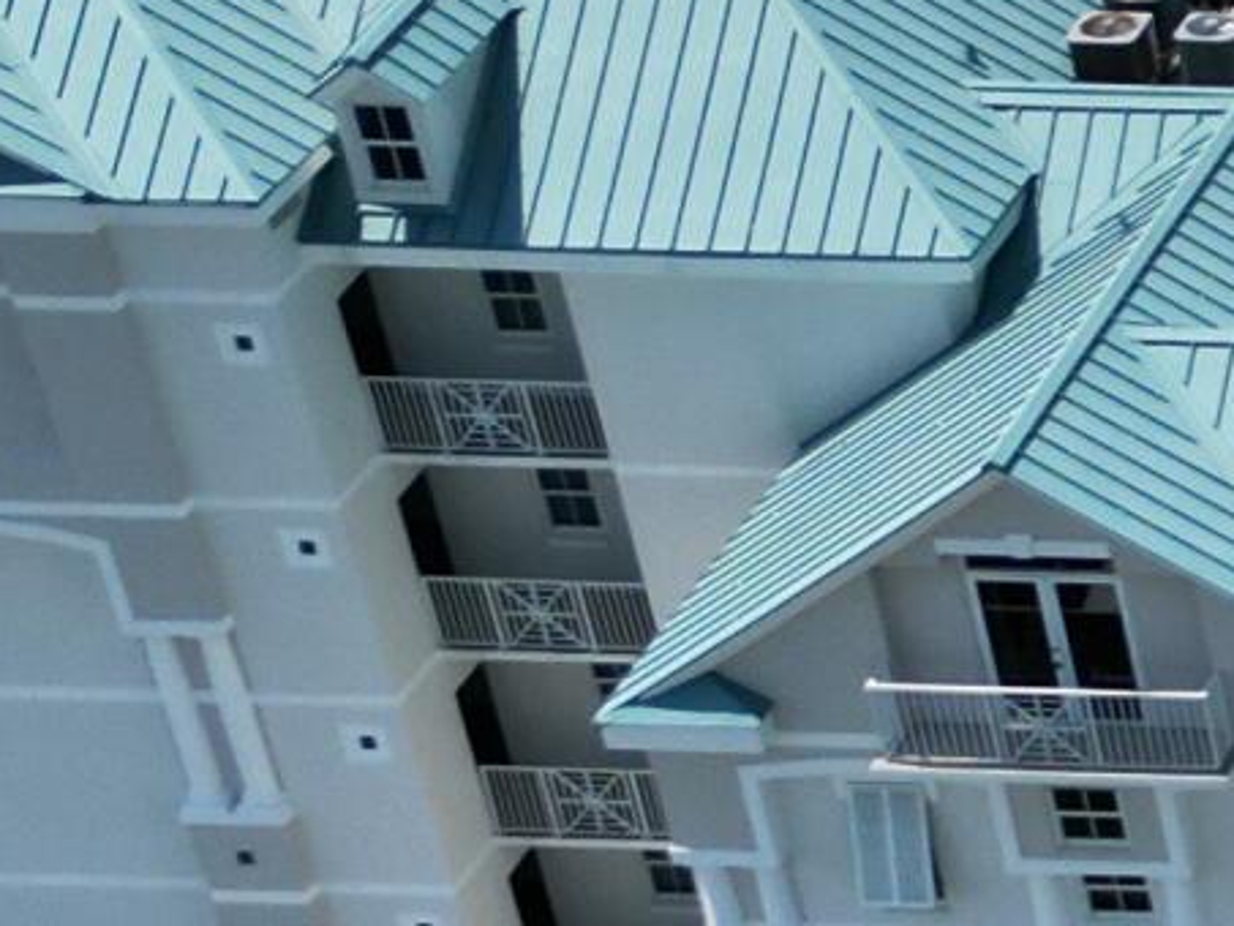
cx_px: 3016
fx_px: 5670
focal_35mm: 159
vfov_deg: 9.3
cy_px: 852
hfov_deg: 10.6
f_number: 1.7
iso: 200
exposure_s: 1/6000
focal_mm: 6.72
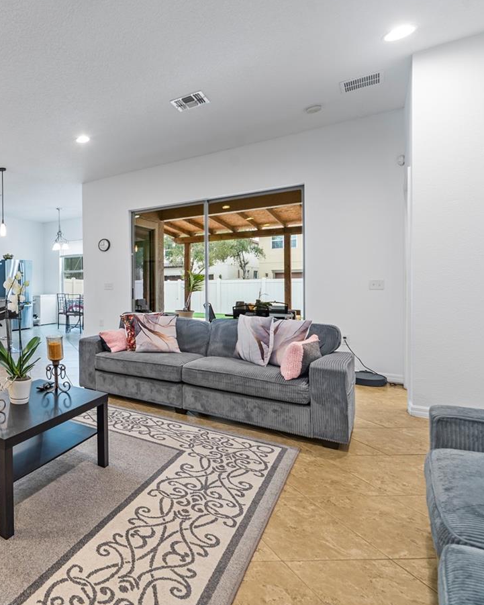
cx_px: 18
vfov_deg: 80.3
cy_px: 284
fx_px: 358
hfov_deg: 55.4
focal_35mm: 20
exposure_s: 3
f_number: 8
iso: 125
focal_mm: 12
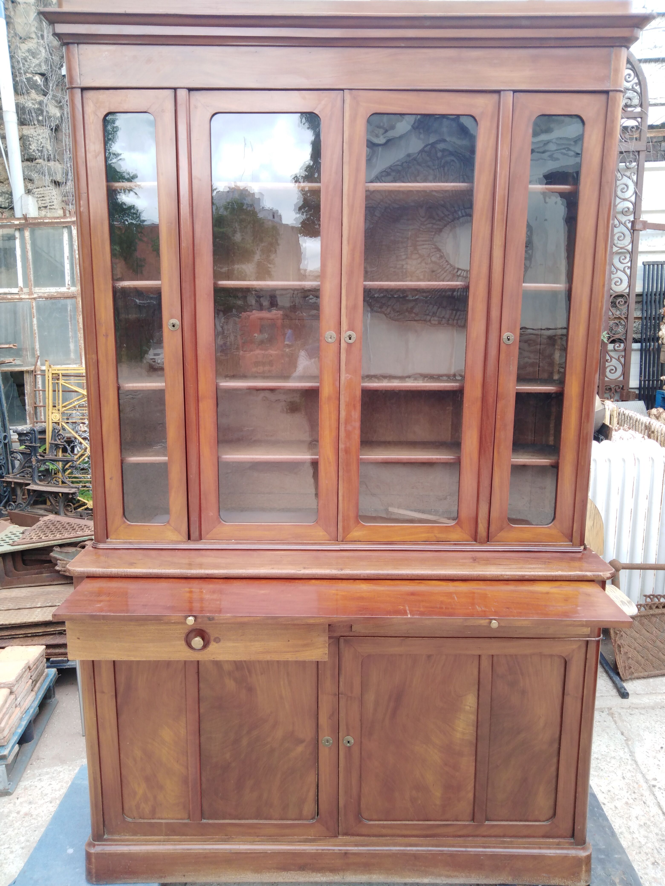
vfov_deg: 67.3
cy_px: 443
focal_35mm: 26
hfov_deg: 53.1
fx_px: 666
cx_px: 332
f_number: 2.2
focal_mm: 3.46
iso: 108
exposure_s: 1/100
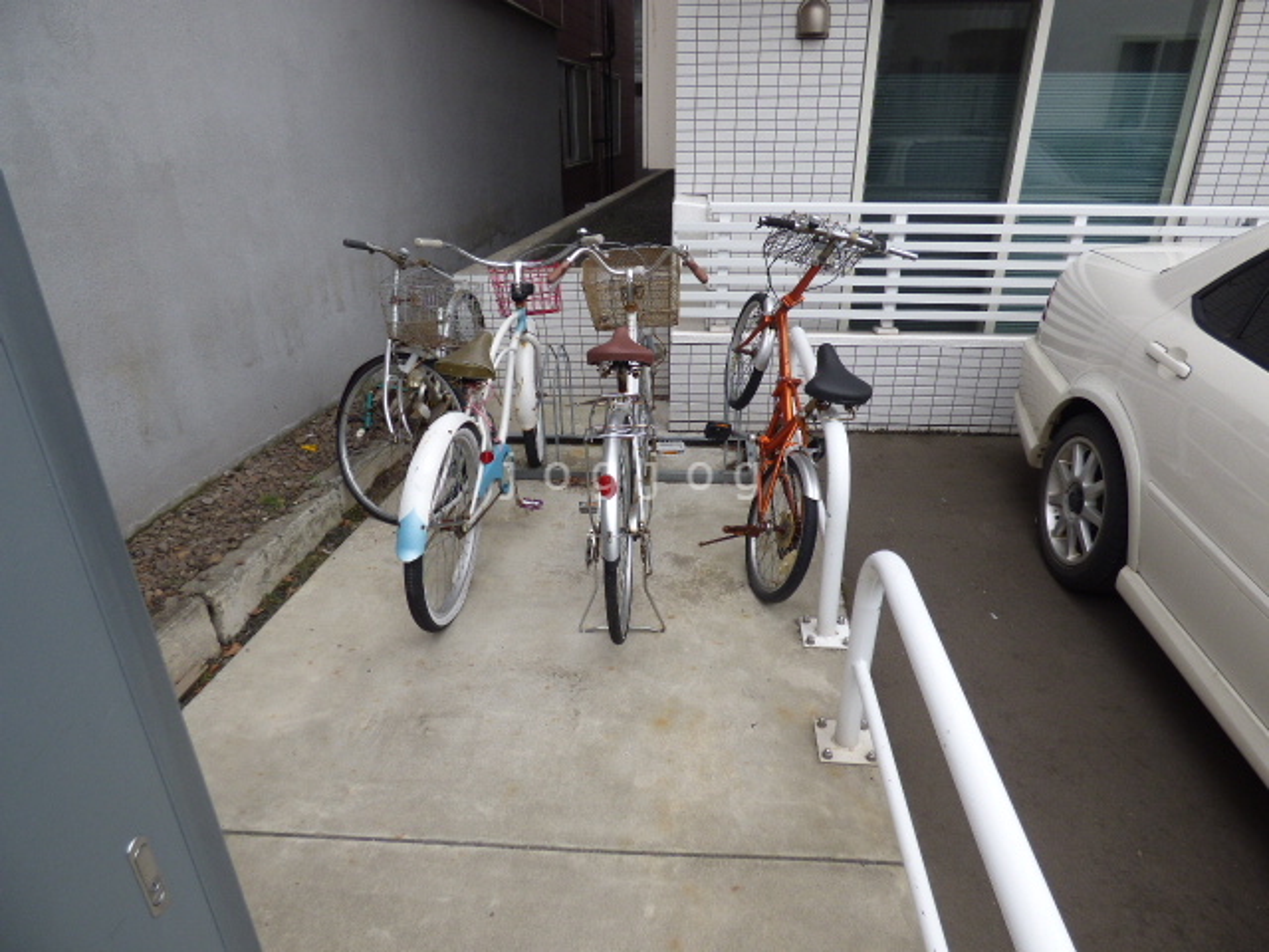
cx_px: 634
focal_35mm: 20
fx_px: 733
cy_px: 476
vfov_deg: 66.0
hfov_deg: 81.7
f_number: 2.8
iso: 100
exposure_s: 1/320
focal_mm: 3.58
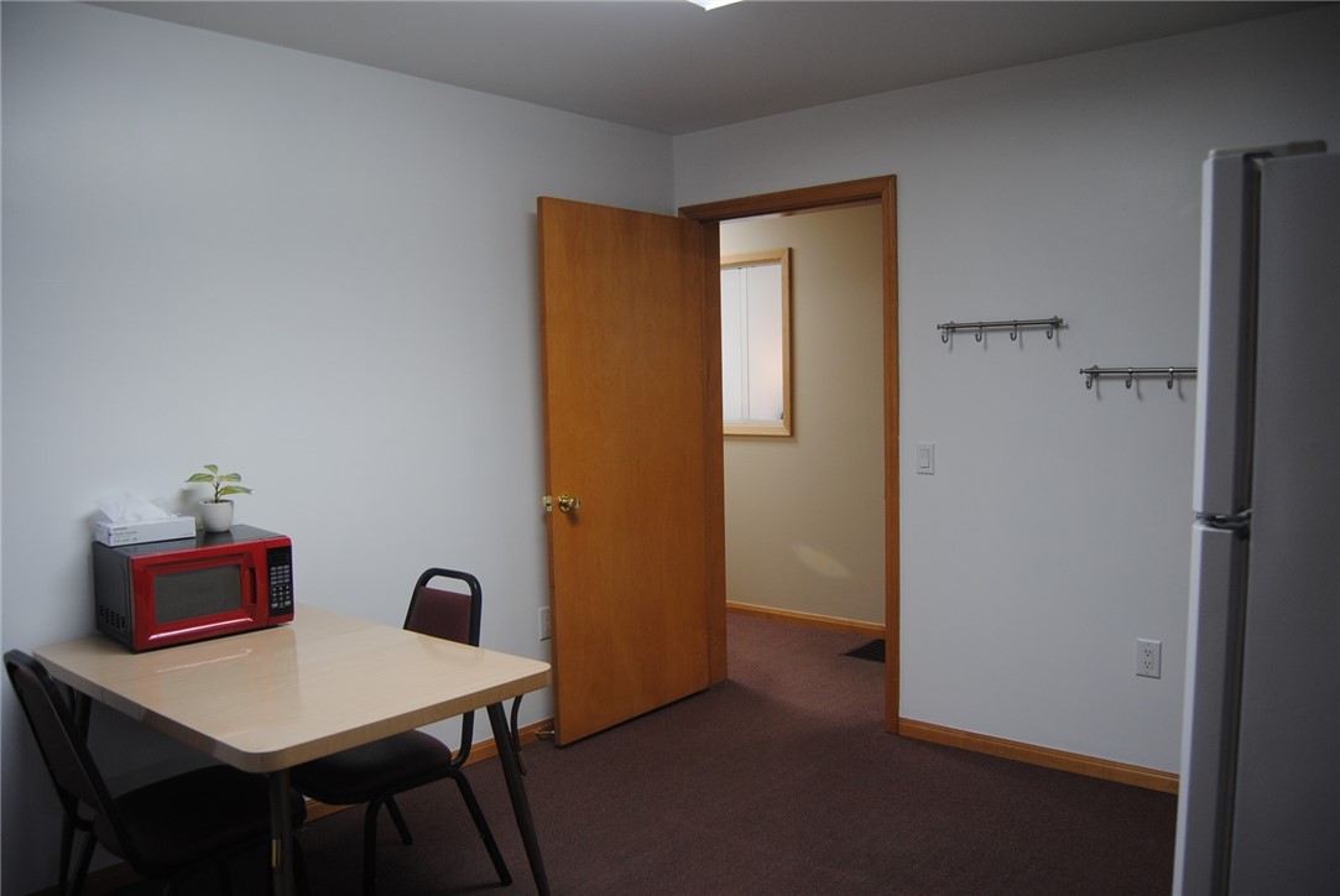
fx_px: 1006
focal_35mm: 27
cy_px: 448
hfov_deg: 67.3
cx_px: 670
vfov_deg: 48.0
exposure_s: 1/50
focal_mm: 18
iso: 200
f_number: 3.5
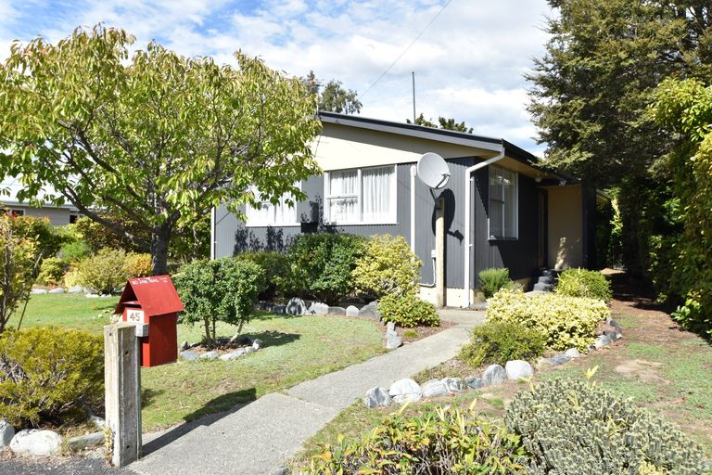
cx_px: 356
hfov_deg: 73.7
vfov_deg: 53.1
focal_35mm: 24
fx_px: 475
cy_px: 238
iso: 200
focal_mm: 16
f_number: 10
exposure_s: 1/400
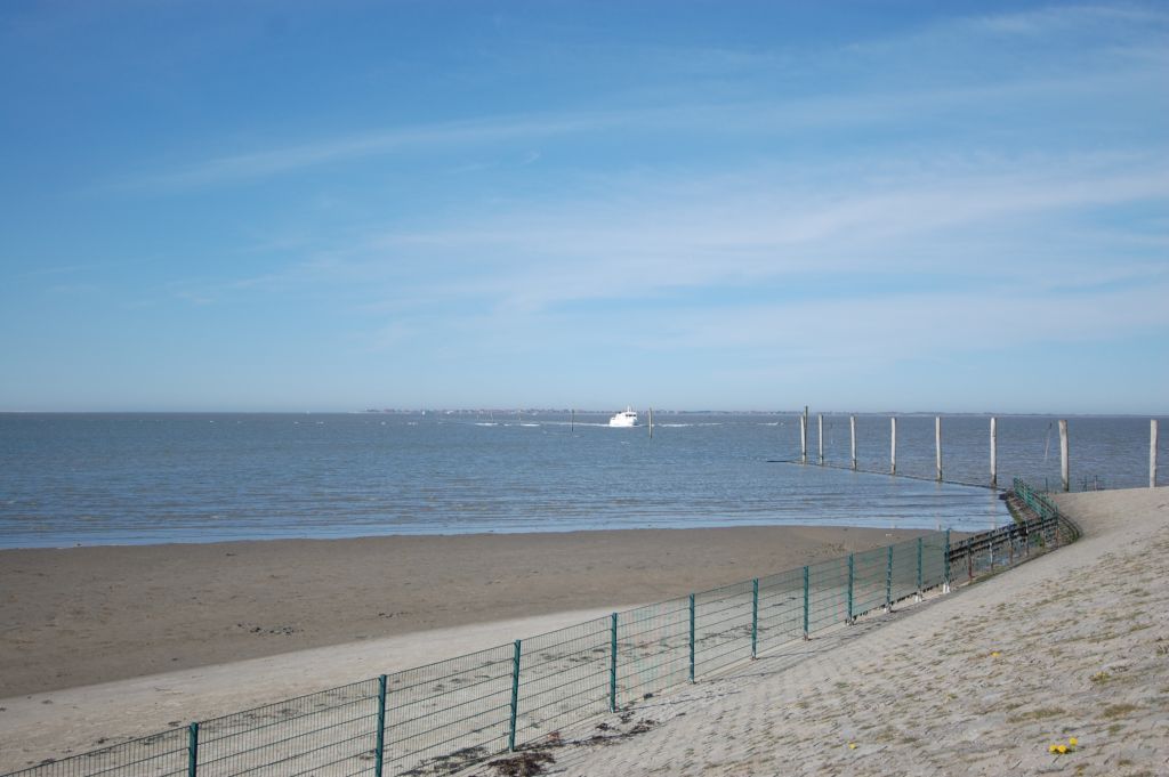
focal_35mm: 36
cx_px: 584
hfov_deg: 53.2
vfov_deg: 36.8
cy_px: 388
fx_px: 1168
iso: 200
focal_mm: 24
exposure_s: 1/2000
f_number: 4
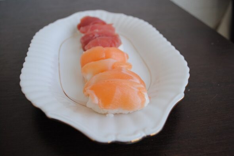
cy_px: 78
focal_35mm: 33
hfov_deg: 57.2
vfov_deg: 40.1
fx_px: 215
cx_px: 117
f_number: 3.8
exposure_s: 1/60
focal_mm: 22
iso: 200
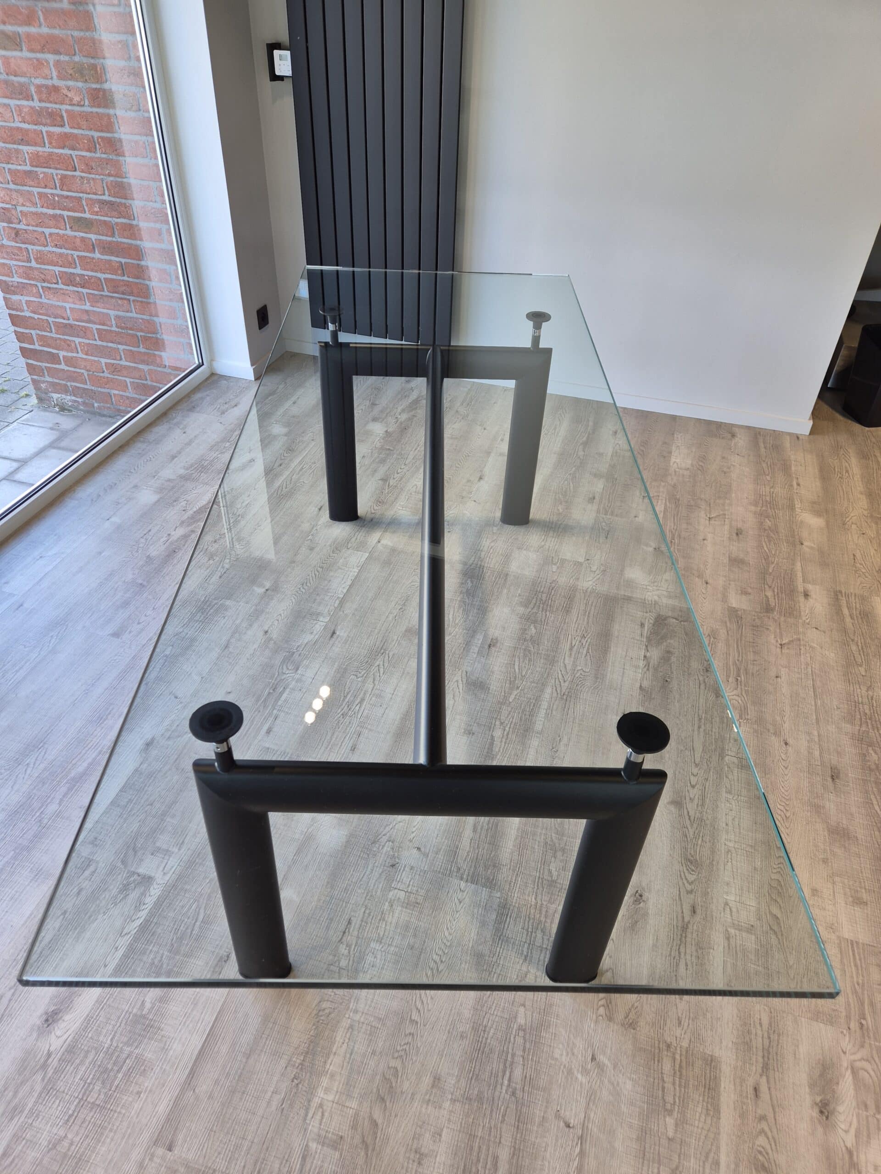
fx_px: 780
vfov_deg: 73.9
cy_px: 587
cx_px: 440
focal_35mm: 23
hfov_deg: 58.9
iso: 64
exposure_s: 1/100
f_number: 1.8
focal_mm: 5.4
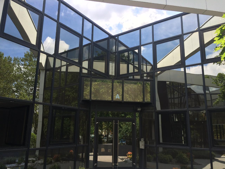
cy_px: 84
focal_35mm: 29
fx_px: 188
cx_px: 112
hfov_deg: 61.7
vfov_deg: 48.2
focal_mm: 4.15
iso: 32
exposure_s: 1/873
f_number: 2.2
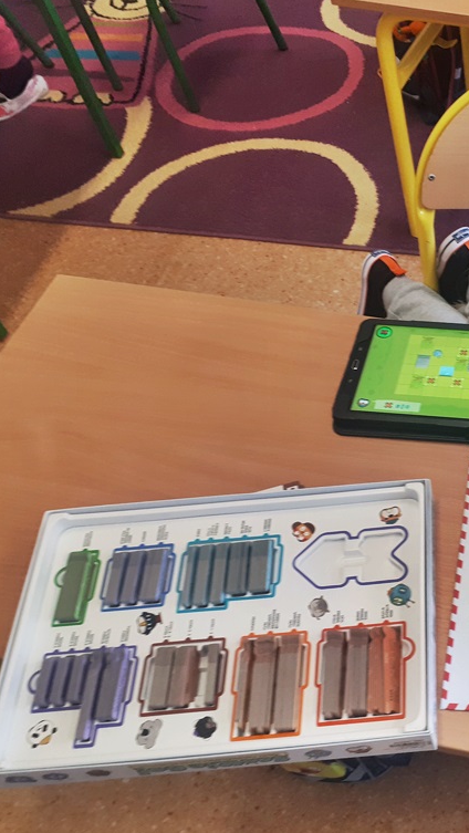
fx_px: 884
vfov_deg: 50.5
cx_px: 527
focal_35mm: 40
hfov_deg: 27.1
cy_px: 414
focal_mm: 3.6
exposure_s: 1/33
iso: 80
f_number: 1.9
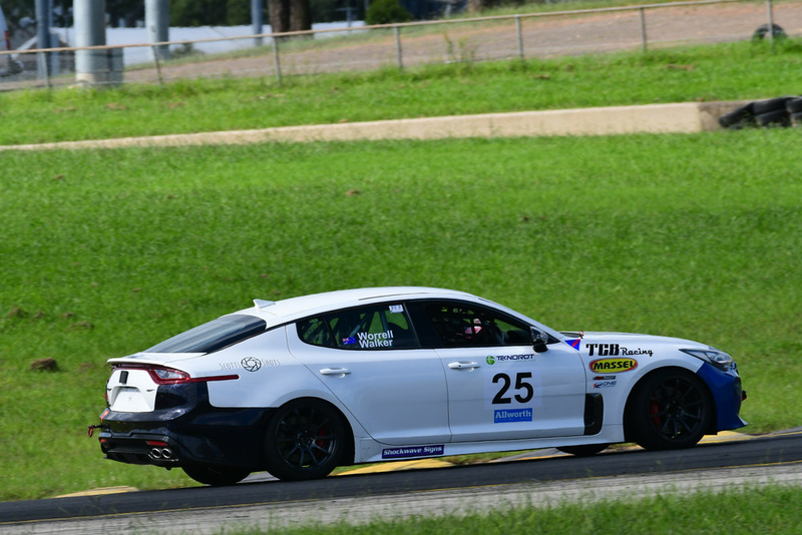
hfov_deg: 3.4
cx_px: 401
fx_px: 13371
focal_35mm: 600
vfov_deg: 2.3
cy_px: 268
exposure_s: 1/640
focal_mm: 400
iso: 500
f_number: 11
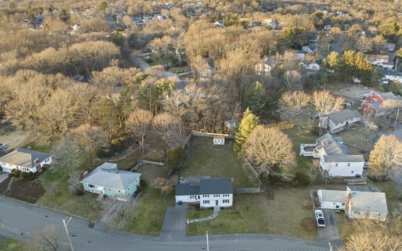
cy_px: 119
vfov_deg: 47.6
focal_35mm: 26
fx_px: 285
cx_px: 200
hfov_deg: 70.4
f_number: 2.8
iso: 400
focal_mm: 12.29
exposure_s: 1/240
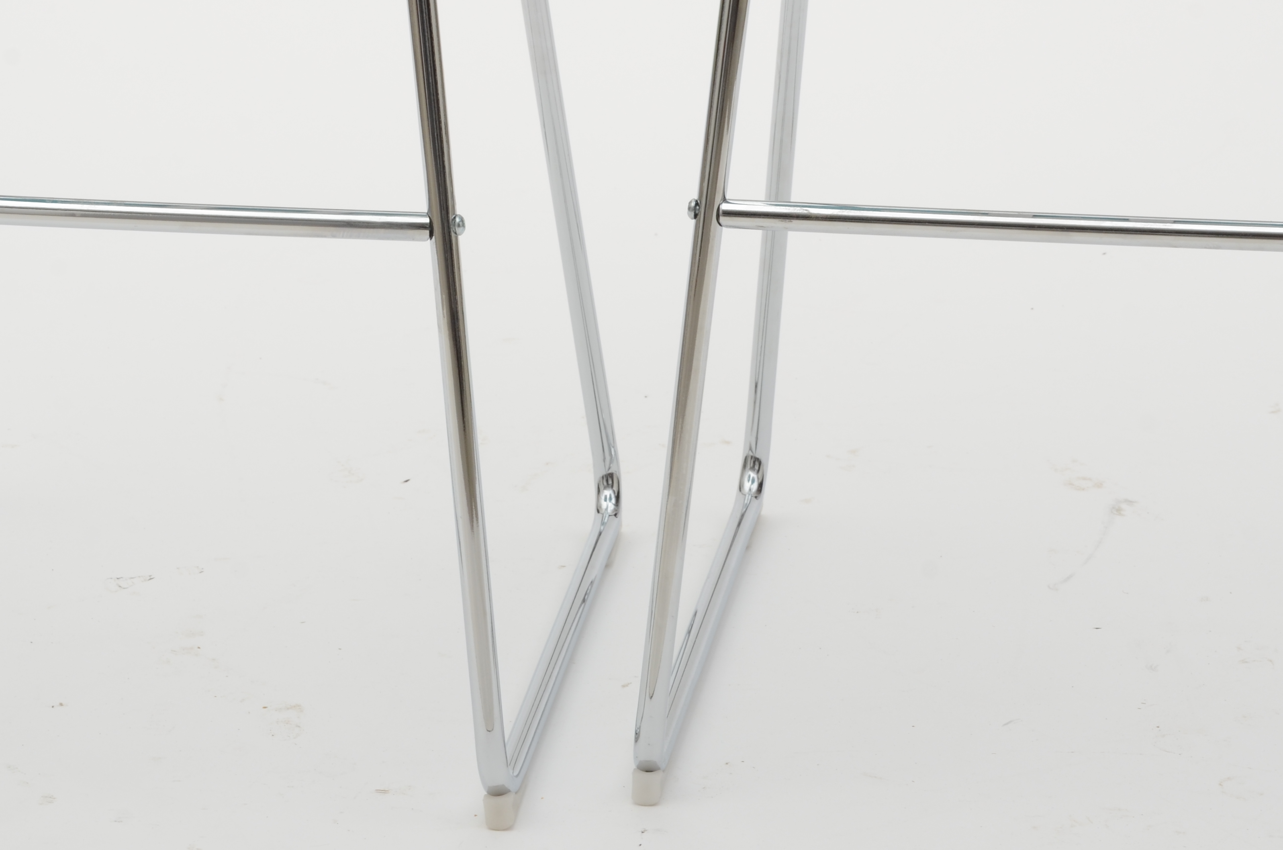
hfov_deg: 12.7
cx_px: 592
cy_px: 255
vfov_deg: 8.4
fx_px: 5762
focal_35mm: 162
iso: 200
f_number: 11
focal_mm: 70
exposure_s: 1/125
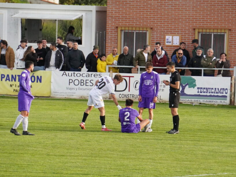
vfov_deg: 3.9
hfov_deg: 5.2
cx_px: 125
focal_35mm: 379
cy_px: 98
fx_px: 2583
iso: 6400
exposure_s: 1/2500
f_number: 8
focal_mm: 210
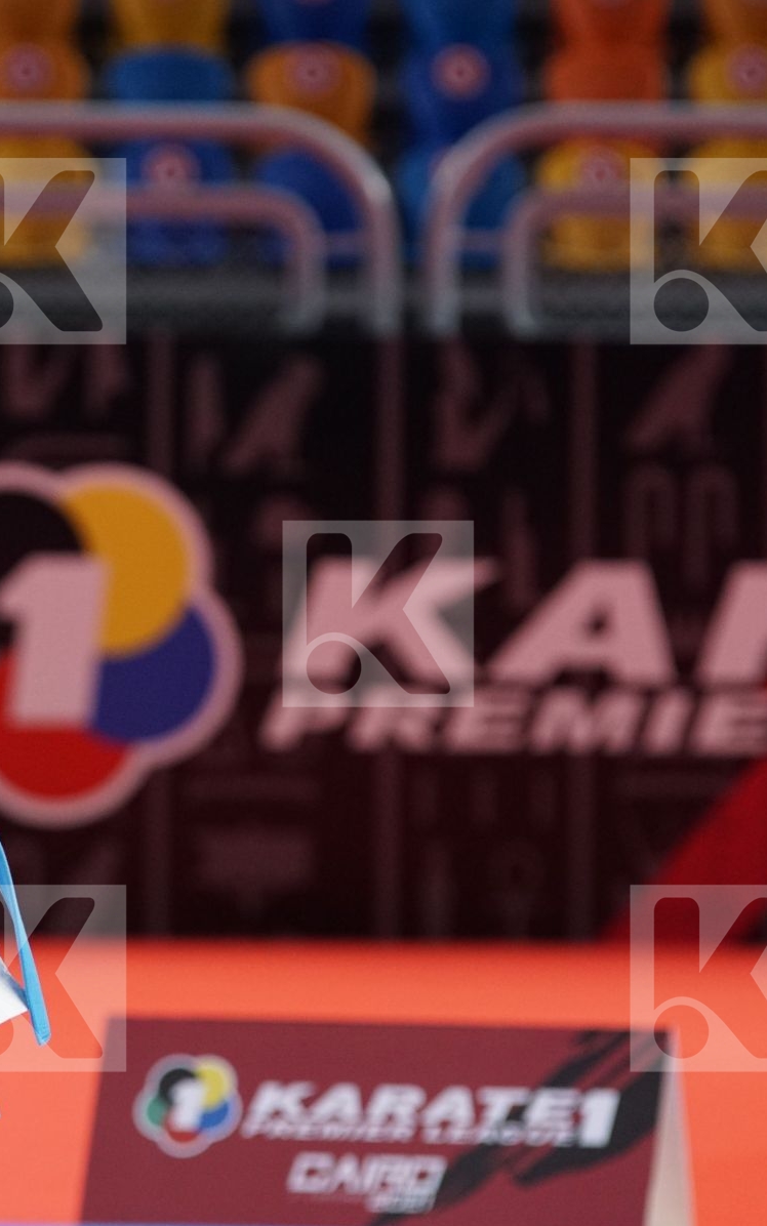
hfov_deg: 3.6
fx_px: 12302
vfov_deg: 5.7
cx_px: 31
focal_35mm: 368
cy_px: 614
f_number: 3.2
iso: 1000
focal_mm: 160
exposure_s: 1/400
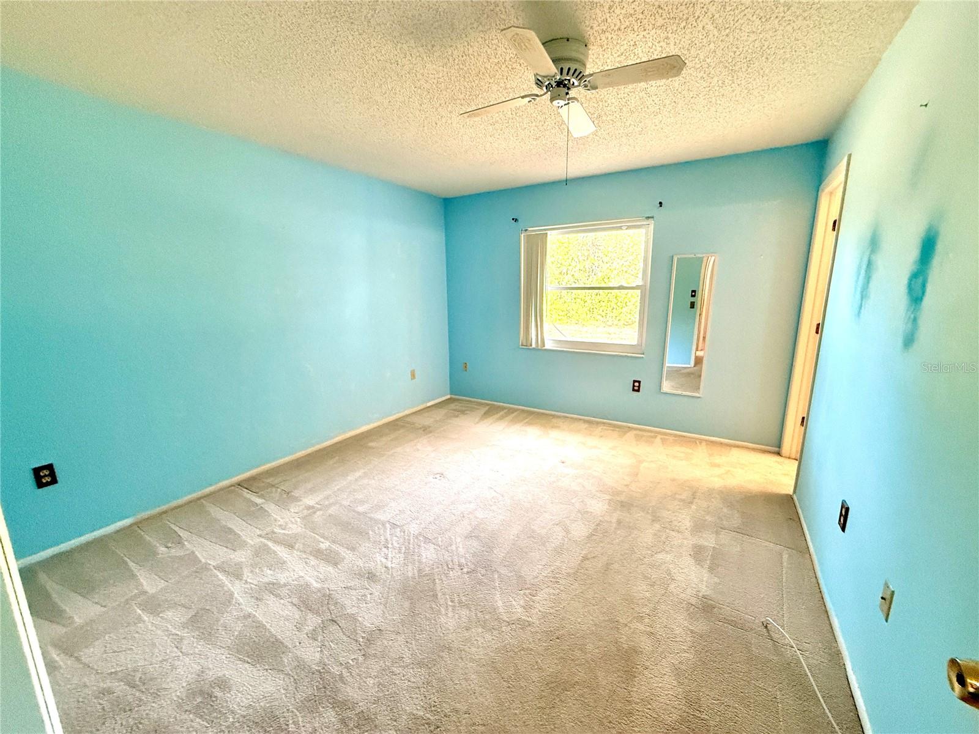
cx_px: 490
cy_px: 367
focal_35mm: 14
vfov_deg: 85.7
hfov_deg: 102.1
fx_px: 396
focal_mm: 2.22
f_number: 2.2
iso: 320
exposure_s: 1/120
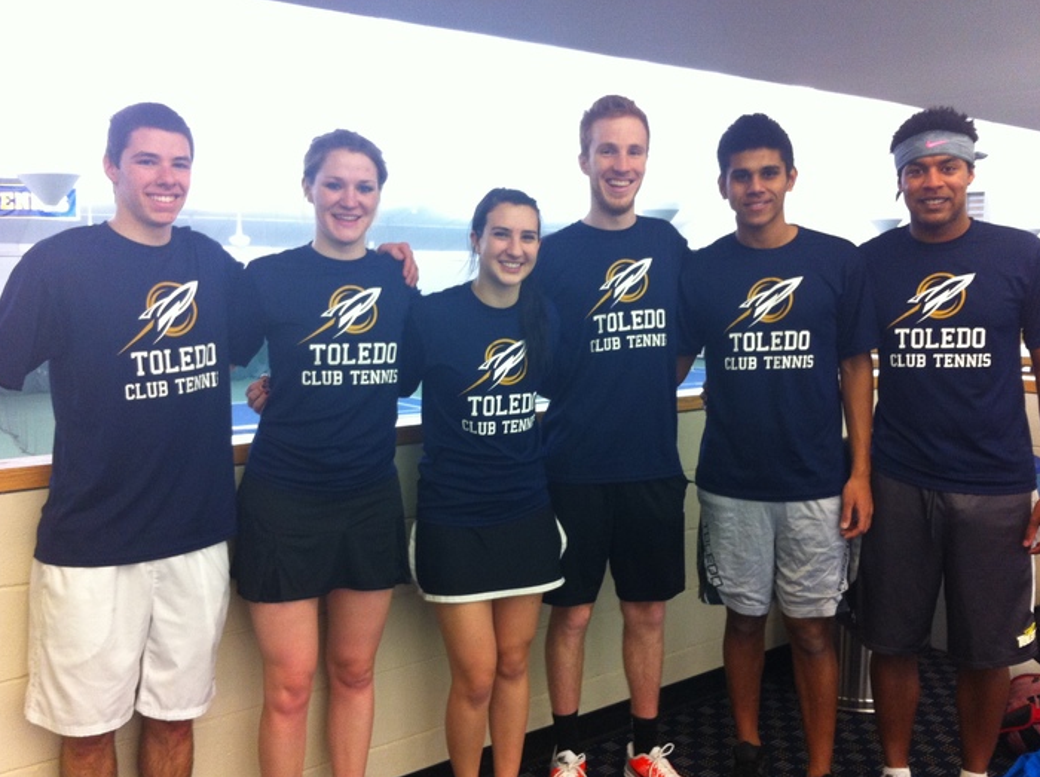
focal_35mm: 36
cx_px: 519
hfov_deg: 51.4
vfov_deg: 39.6
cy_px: 395
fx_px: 1080
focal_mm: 3.85
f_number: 2.8
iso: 160
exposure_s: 1/17
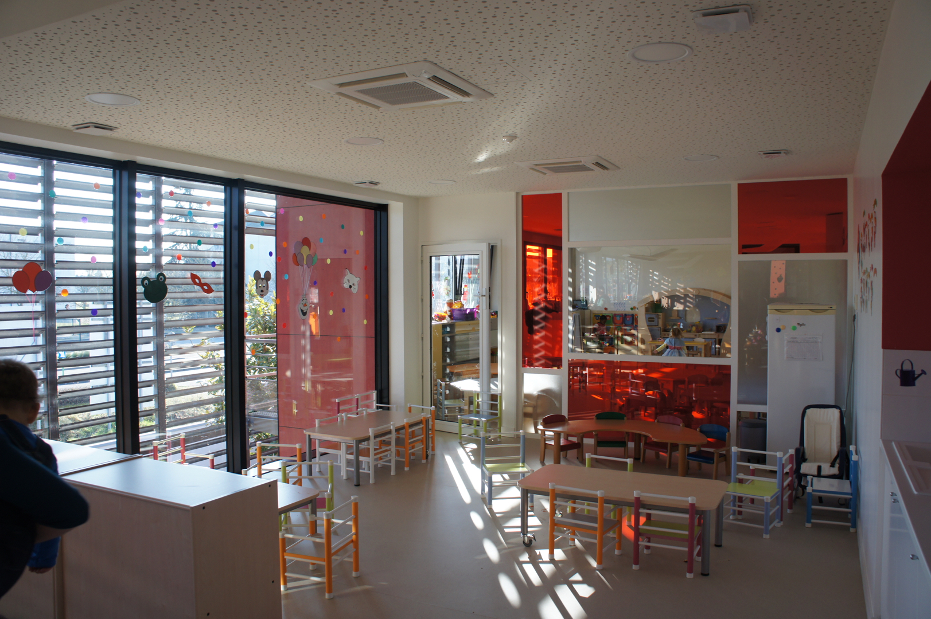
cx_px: 466
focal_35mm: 27
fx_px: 698
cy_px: 310
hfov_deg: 67.4
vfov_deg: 47.9
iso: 200
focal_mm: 18
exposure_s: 1/60
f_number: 5.6
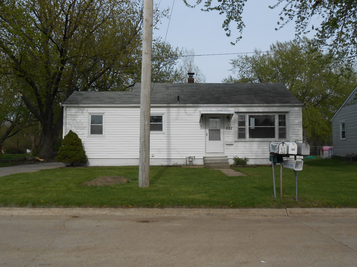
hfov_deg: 54.0
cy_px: 134
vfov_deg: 41.8
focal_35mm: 34
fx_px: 351
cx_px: 178
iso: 80
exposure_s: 1/640
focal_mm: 6
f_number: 3.9
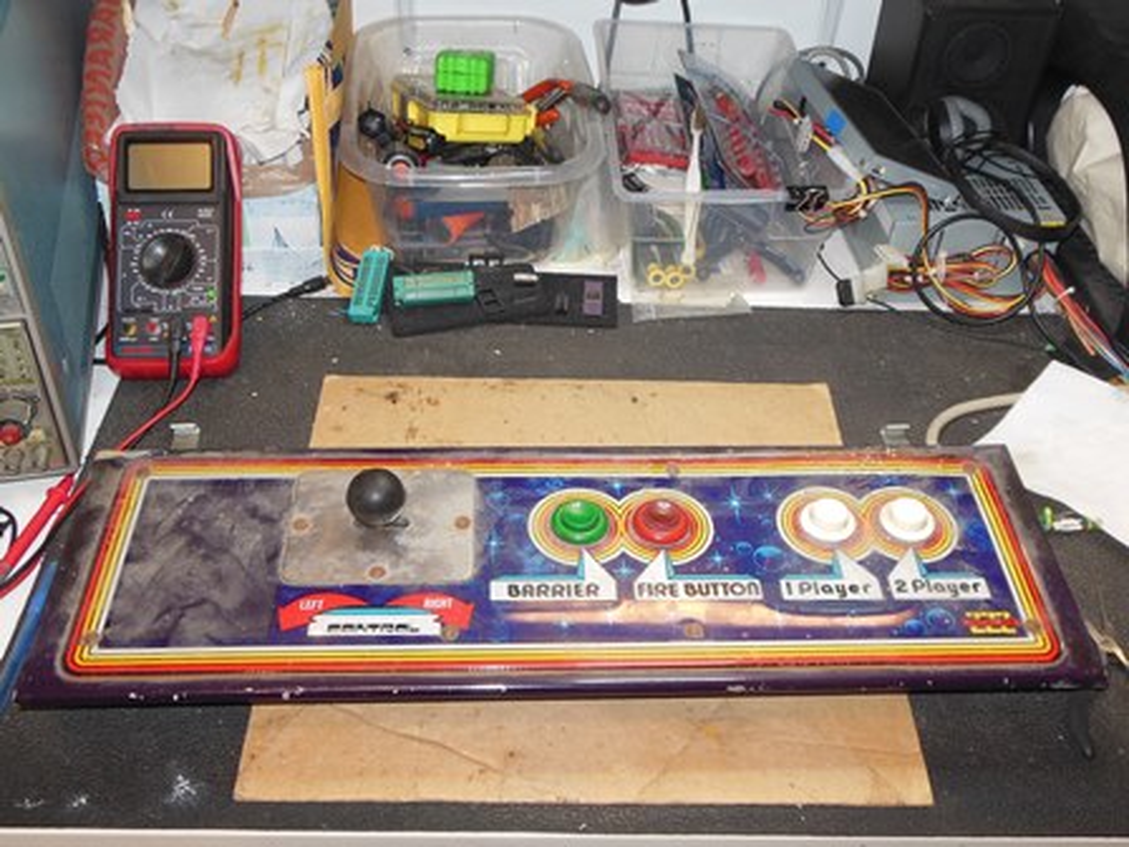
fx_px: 1076
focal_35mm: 33
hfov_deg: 55.4
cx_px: 564
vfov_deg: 42.9
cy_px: 424
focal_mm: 6
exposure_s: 1/30
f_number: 3.5
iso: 200
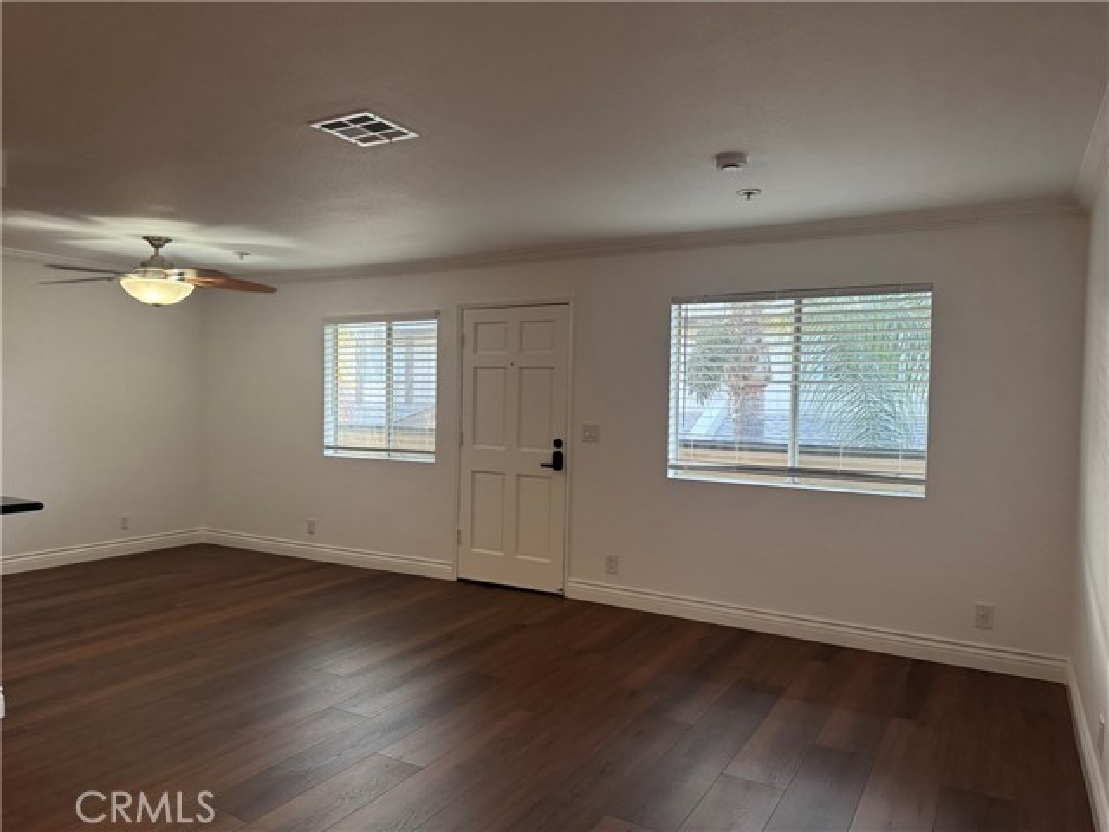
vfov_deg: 56.8
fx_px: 769
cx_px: 554
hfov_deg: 71.6
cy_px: 416
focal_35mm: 24
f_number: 1.78
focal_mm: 6.76
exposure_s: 1/60
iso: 320
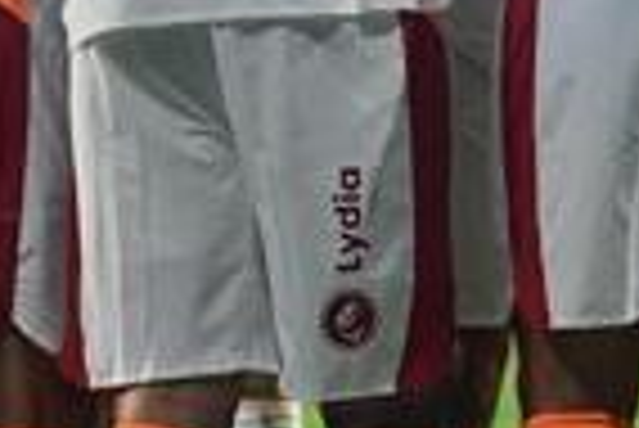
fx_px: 8333
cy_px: -169
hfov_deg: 4.4
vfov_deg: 2.9
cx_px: 569
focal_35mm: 469
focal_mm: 80
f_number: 2.8
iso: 2500
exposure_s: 1/2000
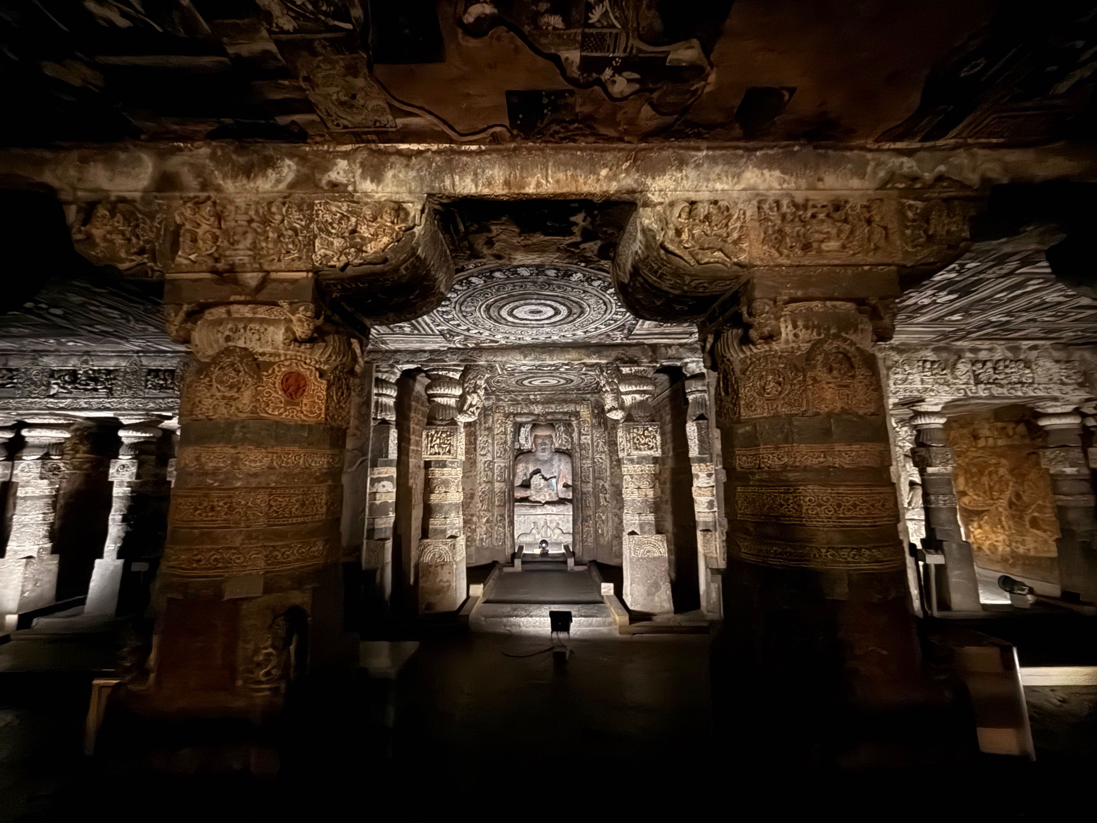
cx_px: 548
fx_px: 444
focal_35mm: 14
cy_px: 412
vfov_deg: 85.7
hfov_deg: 102.1
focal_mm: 2.22
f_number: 2.2
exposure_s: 1/8
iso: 2000
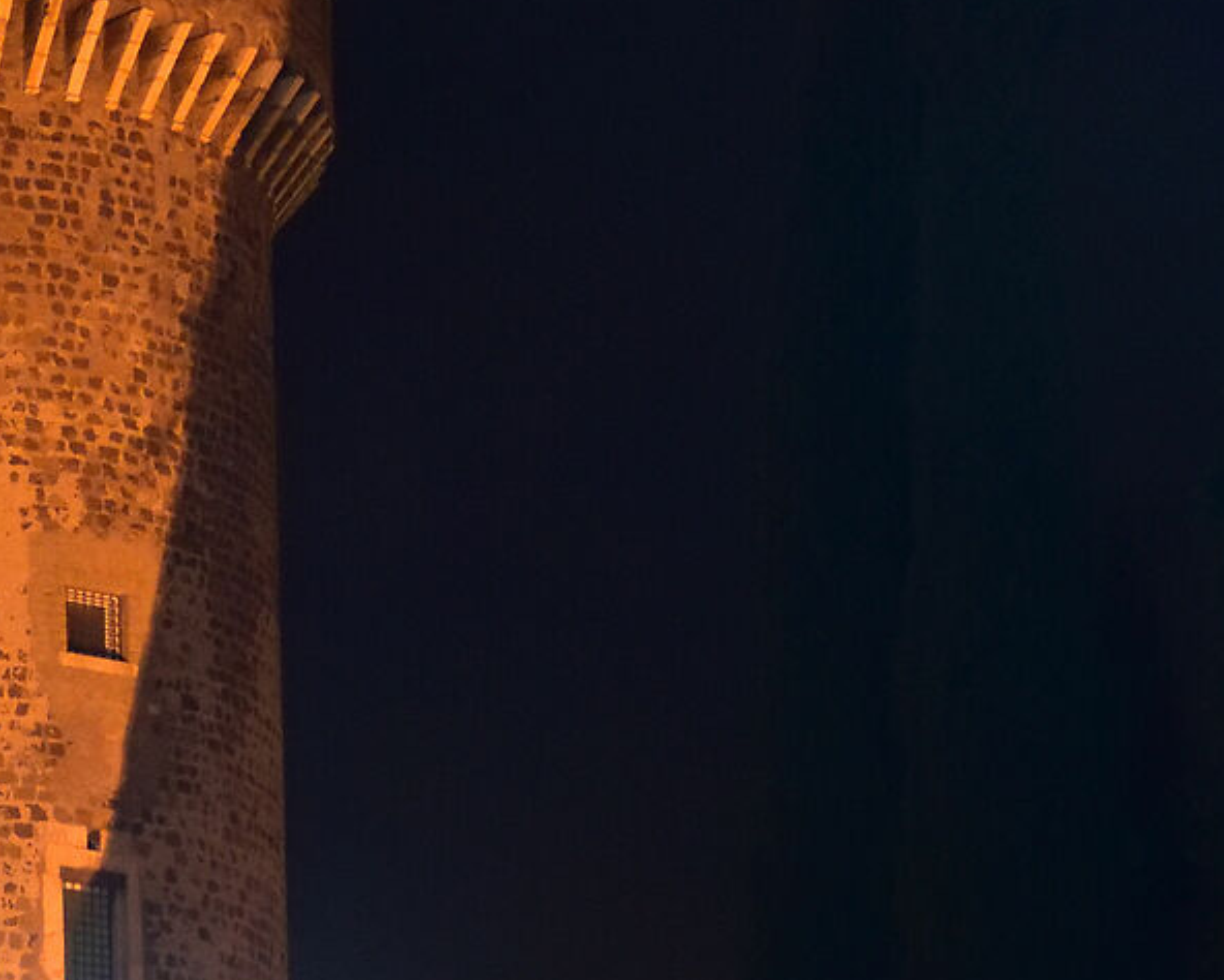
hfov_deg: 10.3
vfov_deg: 8.8
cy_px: 815
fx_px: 6342
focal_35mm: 175
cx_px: -1019
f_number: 4
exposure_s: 1/13
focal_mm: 46
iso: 5000
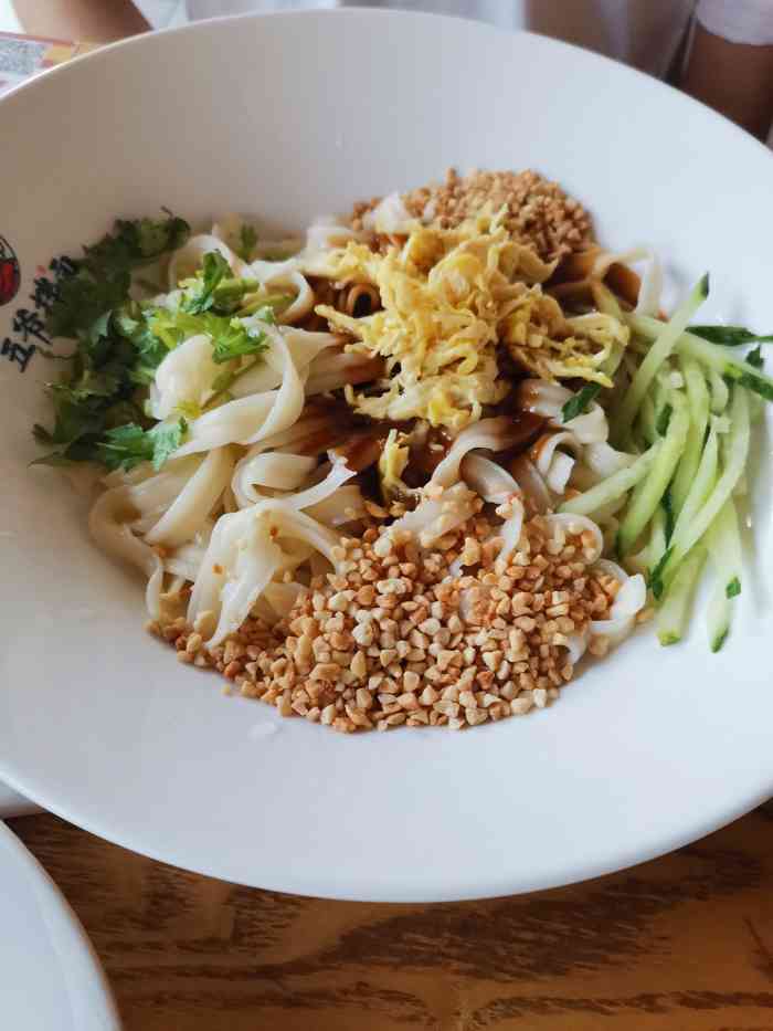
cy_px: 516
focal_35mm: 26
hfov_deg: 53.1
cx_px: 386
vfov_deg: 67.3
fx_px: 774
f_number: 1.8
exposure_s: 1/100
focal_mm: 5.5
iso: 200
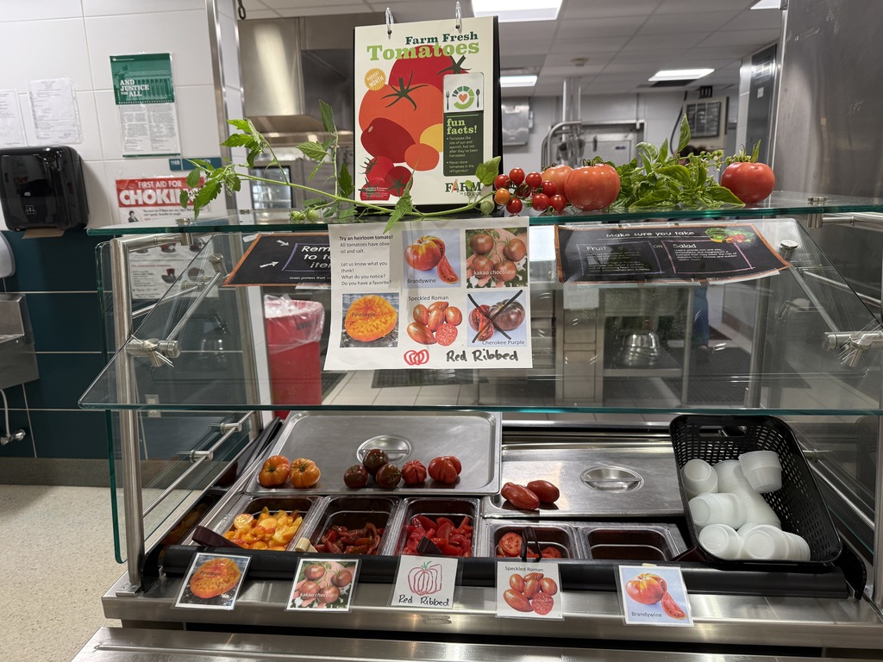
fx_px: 612
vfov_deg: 56.8
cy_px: 331
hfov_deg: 71.6
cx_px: 442
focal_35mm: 24
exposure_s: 1/120
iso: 125
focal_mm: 6.76
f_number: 1.78
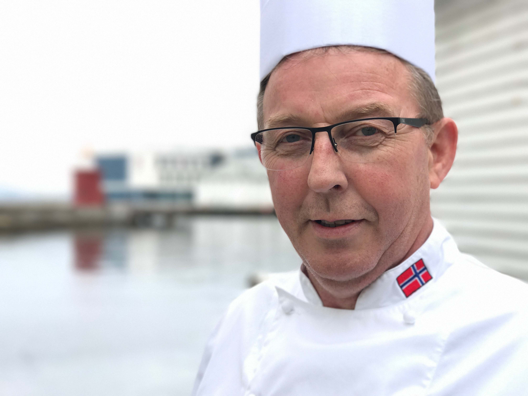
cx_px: 264
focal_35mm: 57
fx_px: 869
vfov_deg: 25.7
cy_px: 198
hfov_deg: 33.8
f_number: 2.8
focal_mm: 6.6
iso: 20
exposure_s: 1/128
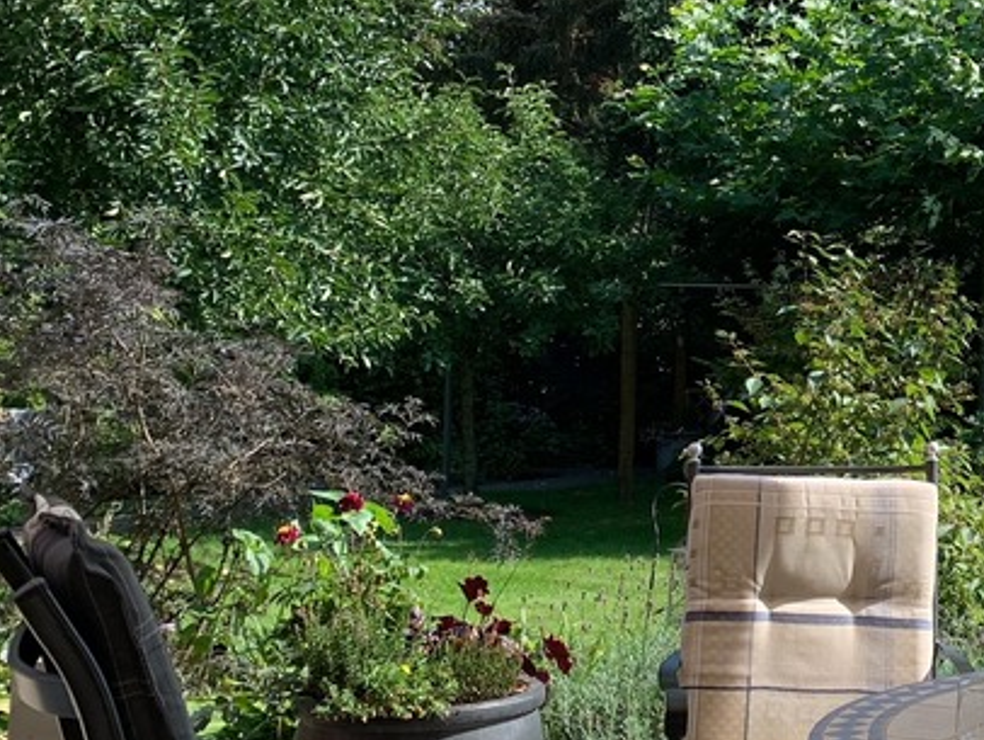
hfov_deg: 27.2
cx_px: 1132
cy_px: 197
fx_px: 1820
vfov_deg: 22.8
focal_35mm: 64
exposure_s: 1/1021
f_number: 1.8
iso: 25
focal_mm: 4.25
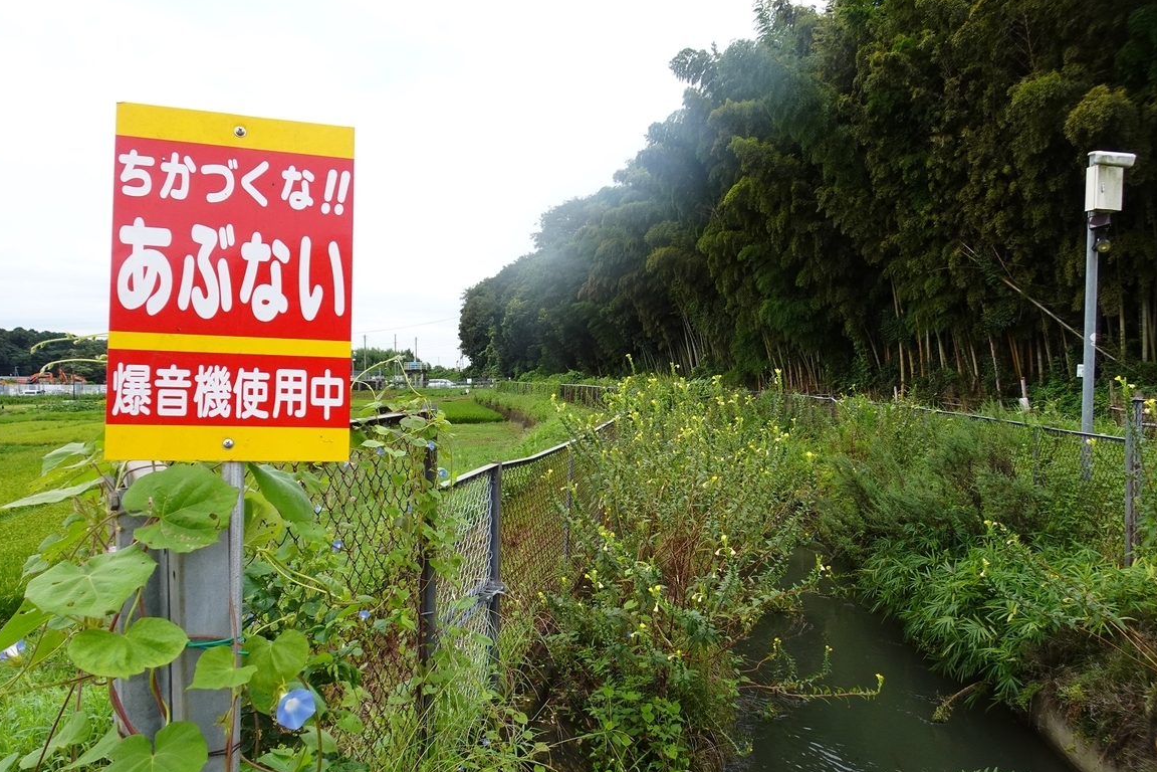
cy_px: 423
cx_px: 558
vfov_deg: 49.5
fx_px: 836
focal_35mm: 26
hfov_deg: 69.4
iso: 80
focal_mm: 4.25
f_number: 3.5
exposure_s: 1/100
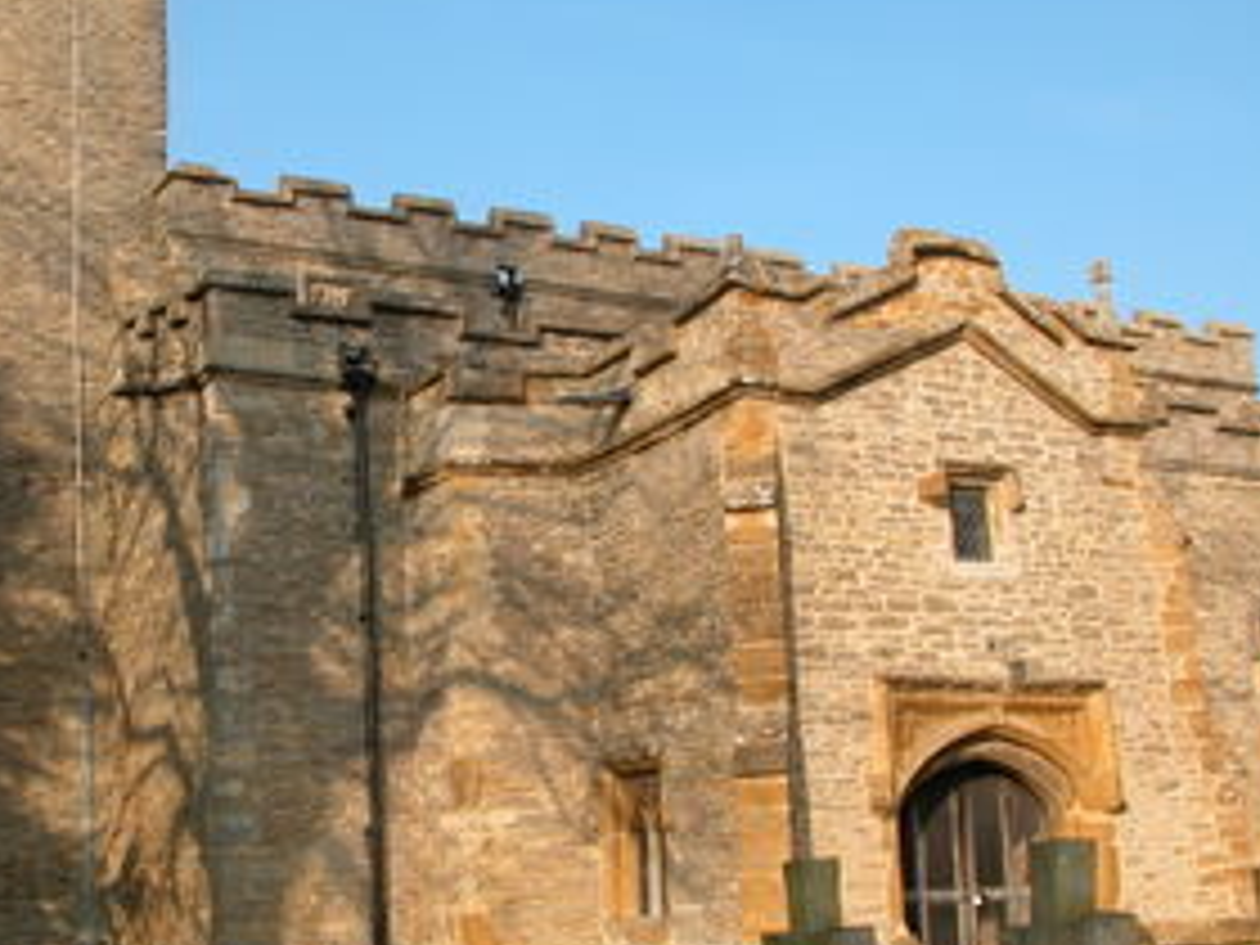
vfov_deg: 29.1
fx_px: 1820
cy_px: 536
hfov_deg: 37.8
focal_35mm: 50
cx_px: 418
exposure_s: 1/245
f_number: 5.6
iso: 100
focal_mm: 8.9
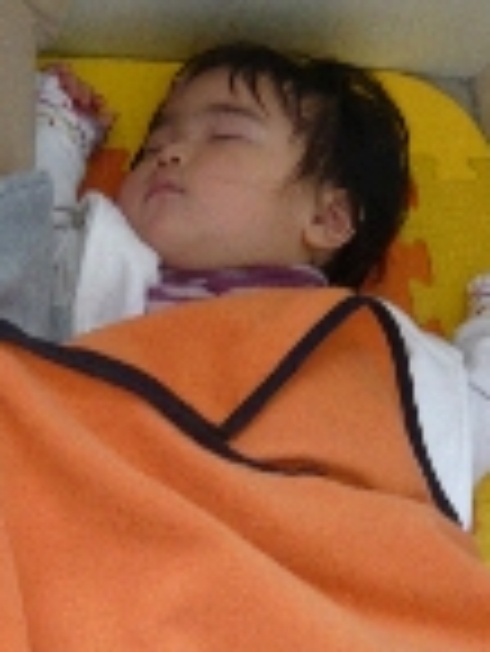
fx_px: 1451
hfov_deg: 19.1
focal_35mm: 77
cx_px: 166
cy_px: 387
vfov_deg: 25.3
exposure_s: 1/40
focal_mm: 4.6
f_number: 2.8
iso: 100
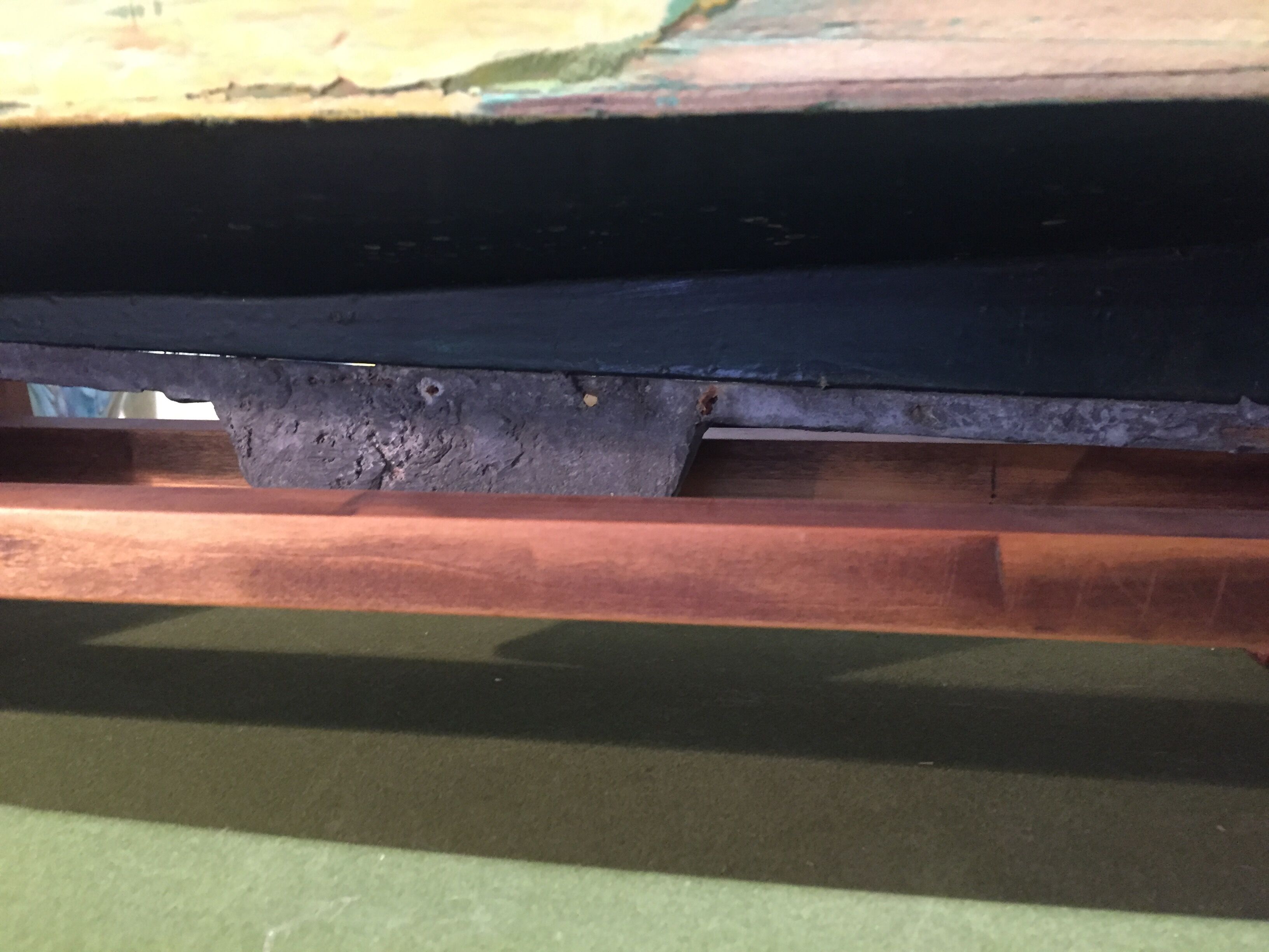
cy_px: 476
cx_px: 634
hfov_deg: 61.7
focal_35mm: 29
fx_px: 1063
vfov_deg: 48.2
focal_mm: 4.15
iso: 250
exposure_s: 1/17
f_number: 2.2
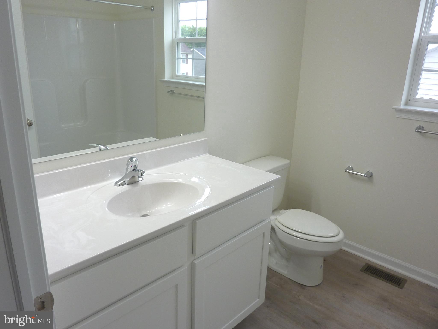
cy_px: 164
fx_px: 316
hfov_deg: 69.4
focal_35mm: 25
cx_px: 219
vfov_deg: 54.9
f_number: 3.3
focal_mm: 4.1
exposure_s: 1/50
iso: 80
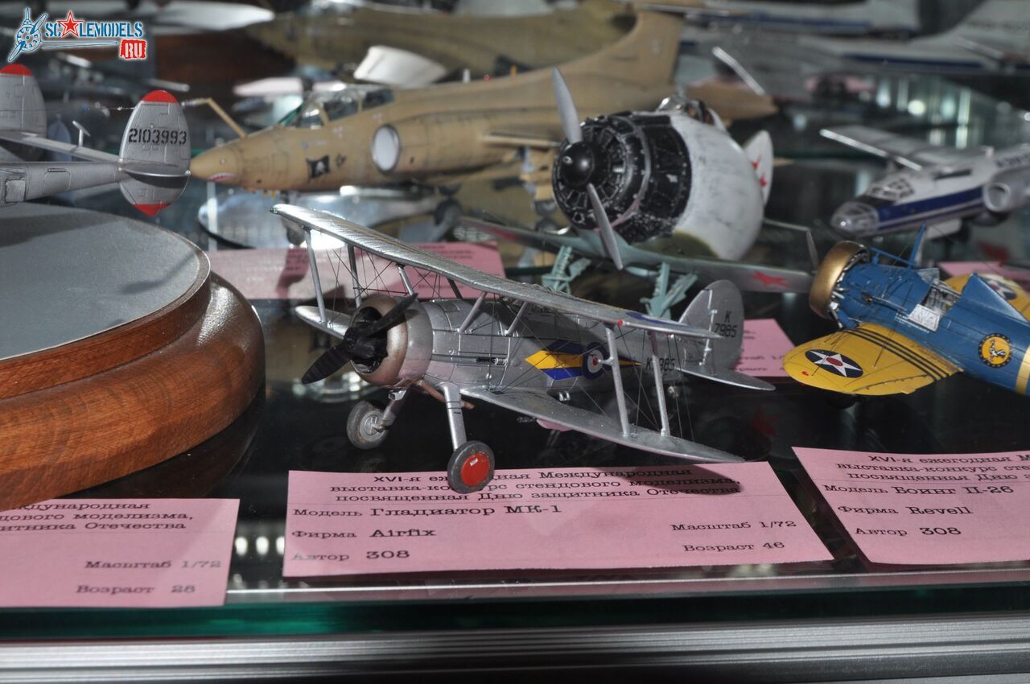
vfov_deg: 20.6
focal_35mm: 66
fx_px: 1886
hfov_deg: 30.5
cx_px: 515
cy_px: 342
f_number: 13
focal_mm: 44
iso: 200
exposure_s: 1/200
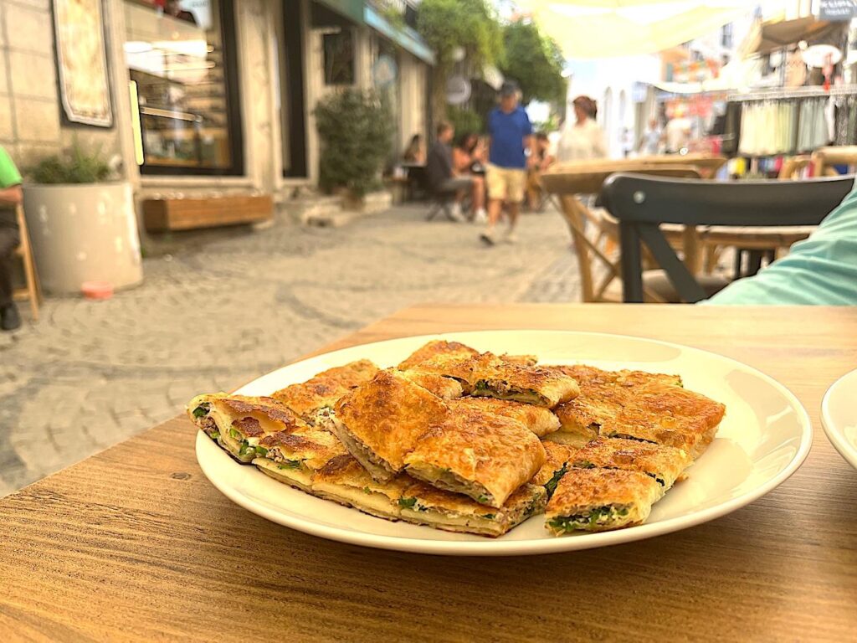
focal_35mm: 26
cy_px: 322
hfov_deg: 67.3
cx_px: 428
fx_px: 644
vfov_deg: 53.1
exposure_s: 1/635
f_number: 1.6
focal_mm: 5.1
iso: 50
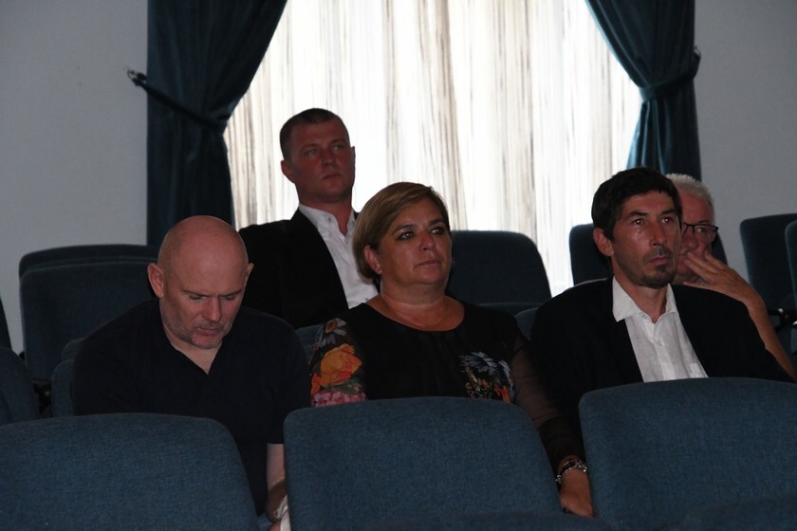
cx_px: 398
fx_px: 5136
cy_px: 266
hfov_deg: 8.9
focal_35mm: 232
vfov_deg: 5.9
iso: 6400
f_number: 8
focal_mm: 155
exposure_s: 1/160
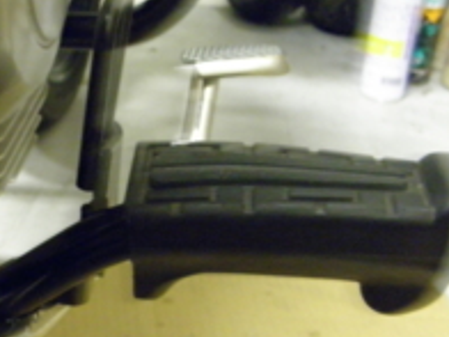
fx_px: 739
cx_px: 71
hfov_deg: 32.6
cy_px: 243
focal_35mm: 57
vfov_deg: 25.4
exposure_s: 1/2
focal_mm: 5
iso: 640
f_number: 3.5
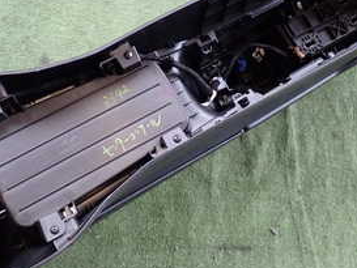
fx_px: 681
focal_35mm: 66
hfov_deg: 29.4
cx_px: 161
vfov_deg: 22.2
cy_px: 110
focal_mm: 5.4
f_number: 2.3
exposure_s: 1/100
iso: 200
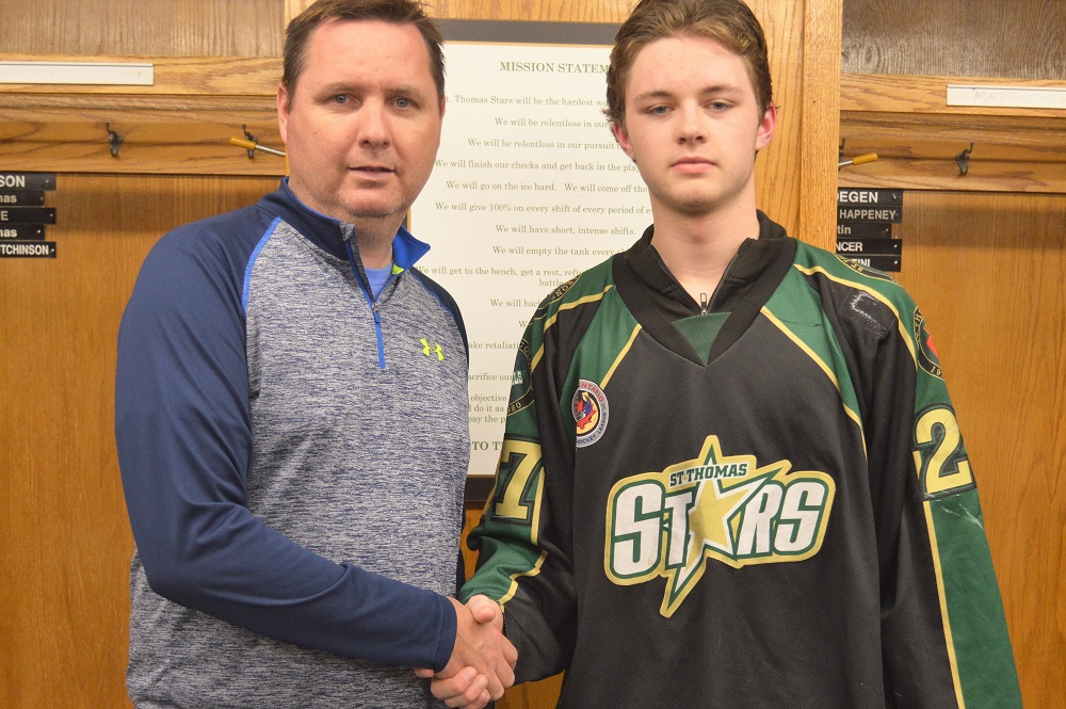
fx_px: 1154
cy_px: 354
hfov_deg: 49.6
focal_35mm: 39
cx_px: 533
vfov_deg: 34.2
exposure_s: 1/60
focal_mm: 26
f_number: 4.2
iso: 800
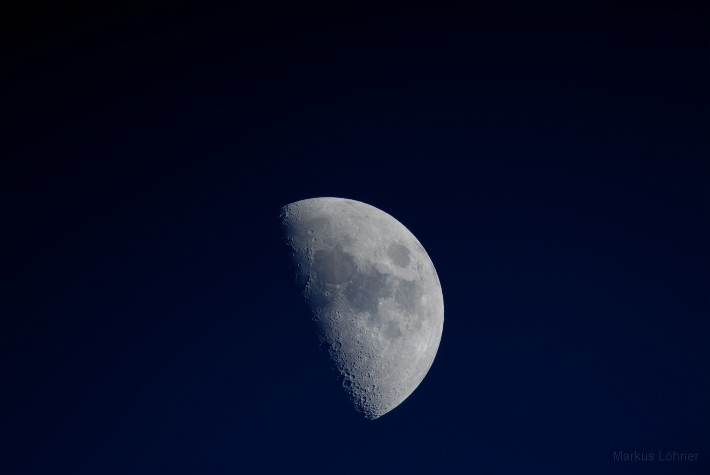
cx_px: 355
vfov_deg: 1.1
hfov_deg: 1.7
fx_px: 23698
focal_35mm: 1200
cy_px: 238
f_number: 8
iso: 100
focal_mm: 800
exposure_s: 1/30
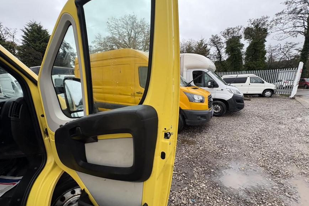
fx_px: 129
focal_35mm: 15
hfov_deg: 100.4
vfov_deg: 77.1
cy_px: 113
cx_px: 154
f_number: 2.2
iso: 100
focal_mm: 2.22
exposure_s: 1/99
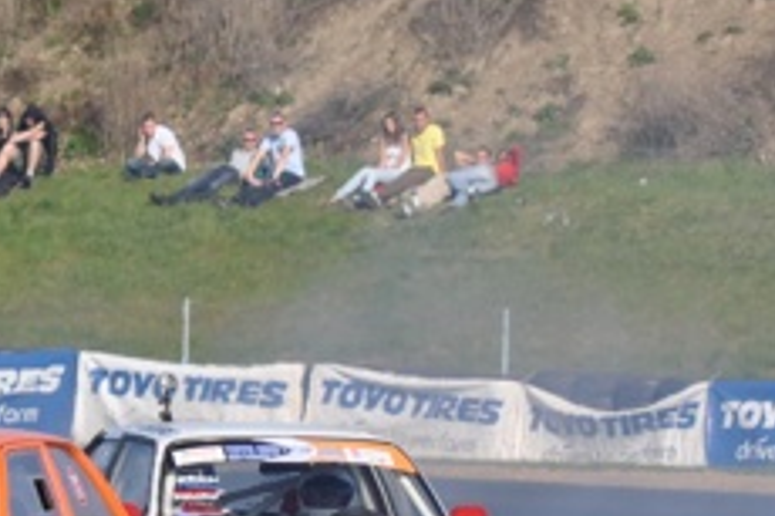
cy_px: 476
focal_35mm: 1003
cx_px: 32
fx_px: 21576
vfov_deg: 1.4
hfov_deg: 2.1
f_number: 6.3
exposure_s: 1/1000
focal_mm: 160
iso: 200
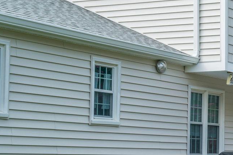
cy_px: 147
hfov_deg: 16.7
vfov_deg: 12.2
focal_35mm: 111
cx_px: 355
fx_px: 718
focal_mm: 35
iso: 250
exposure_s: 1/250
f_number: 8
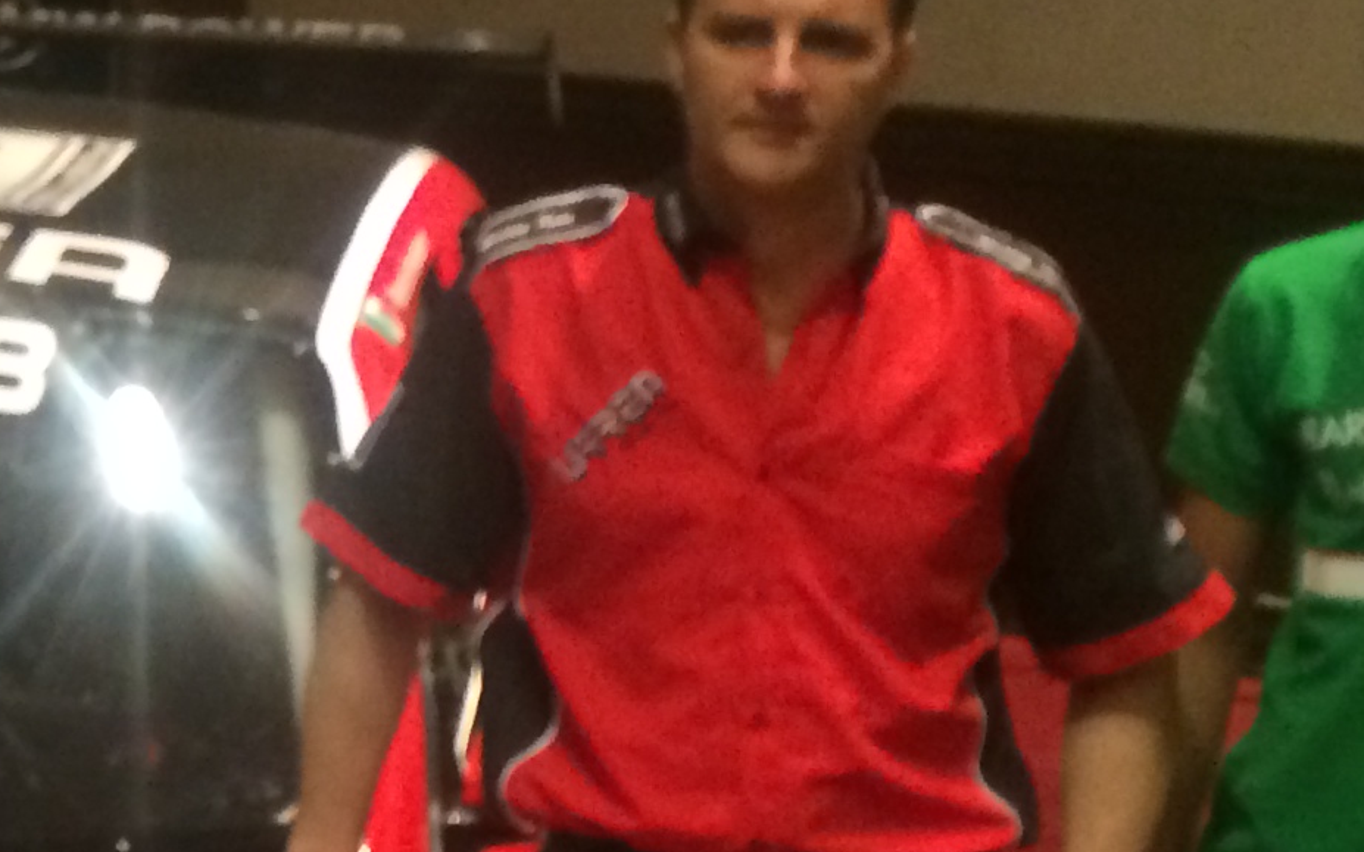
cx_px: -587
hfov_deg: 17.1
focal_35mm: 112
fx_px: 4163
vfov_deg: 11.7
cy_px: 403
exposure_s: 1/30
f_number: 2.2
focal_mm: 4.12
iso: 250
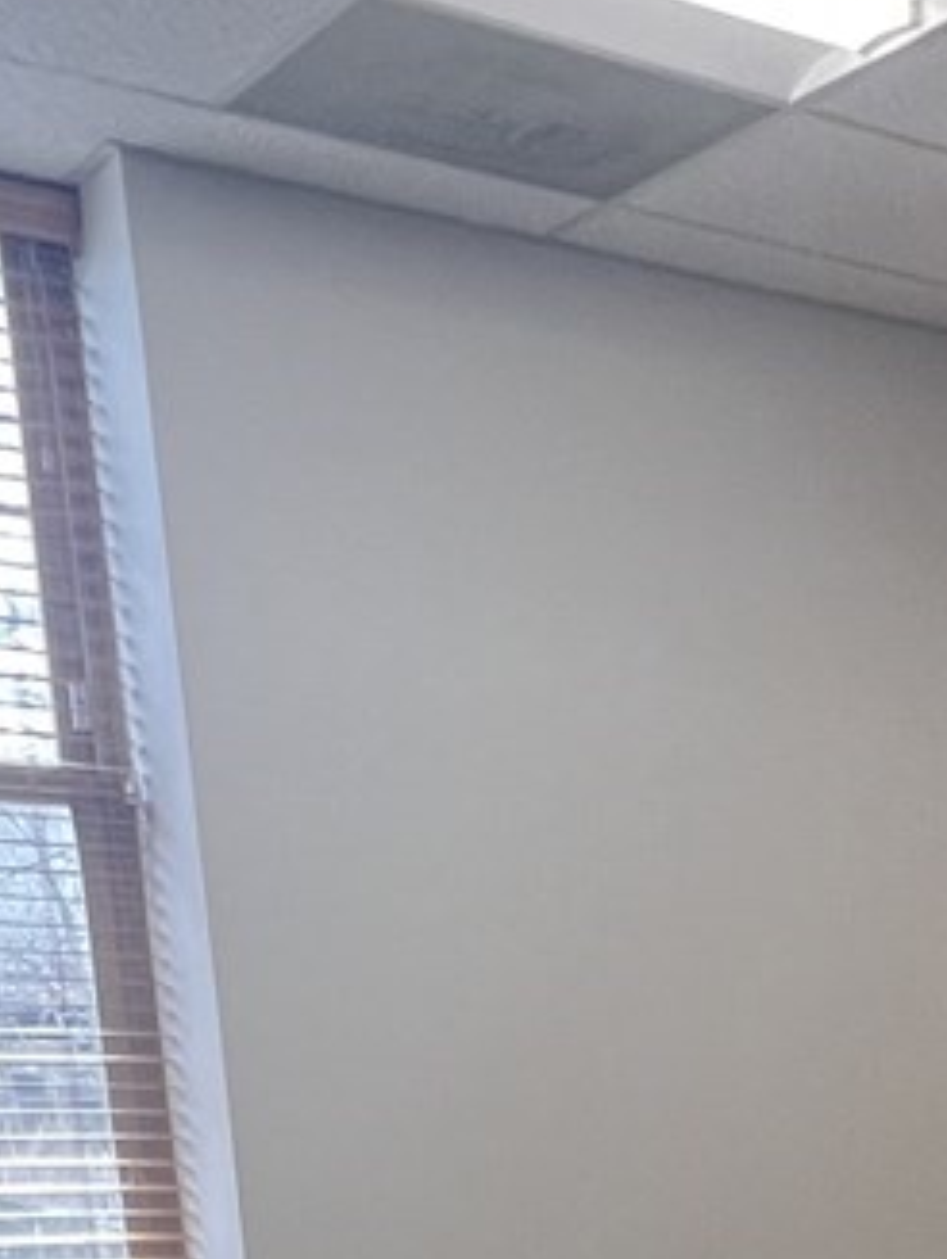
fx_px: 2221
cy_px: 1602
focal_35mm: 61
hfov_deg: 20.4
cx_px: 1440
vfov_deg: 27.0
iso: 160
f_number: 1.8
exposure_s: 1/120
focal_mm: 1.57
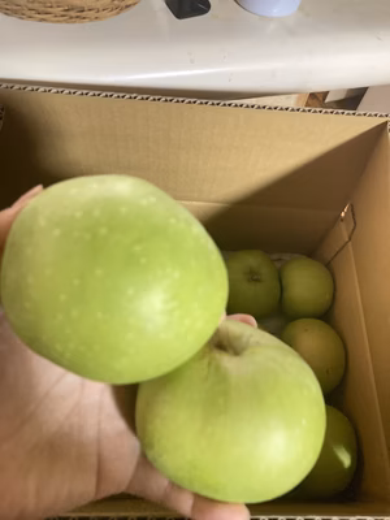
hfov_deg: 49.7
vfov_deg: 63.4
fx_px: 421
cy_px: 260
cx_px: 195
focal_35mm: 28
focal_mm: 3.99
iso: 640
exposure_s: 1/23
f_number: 1.8
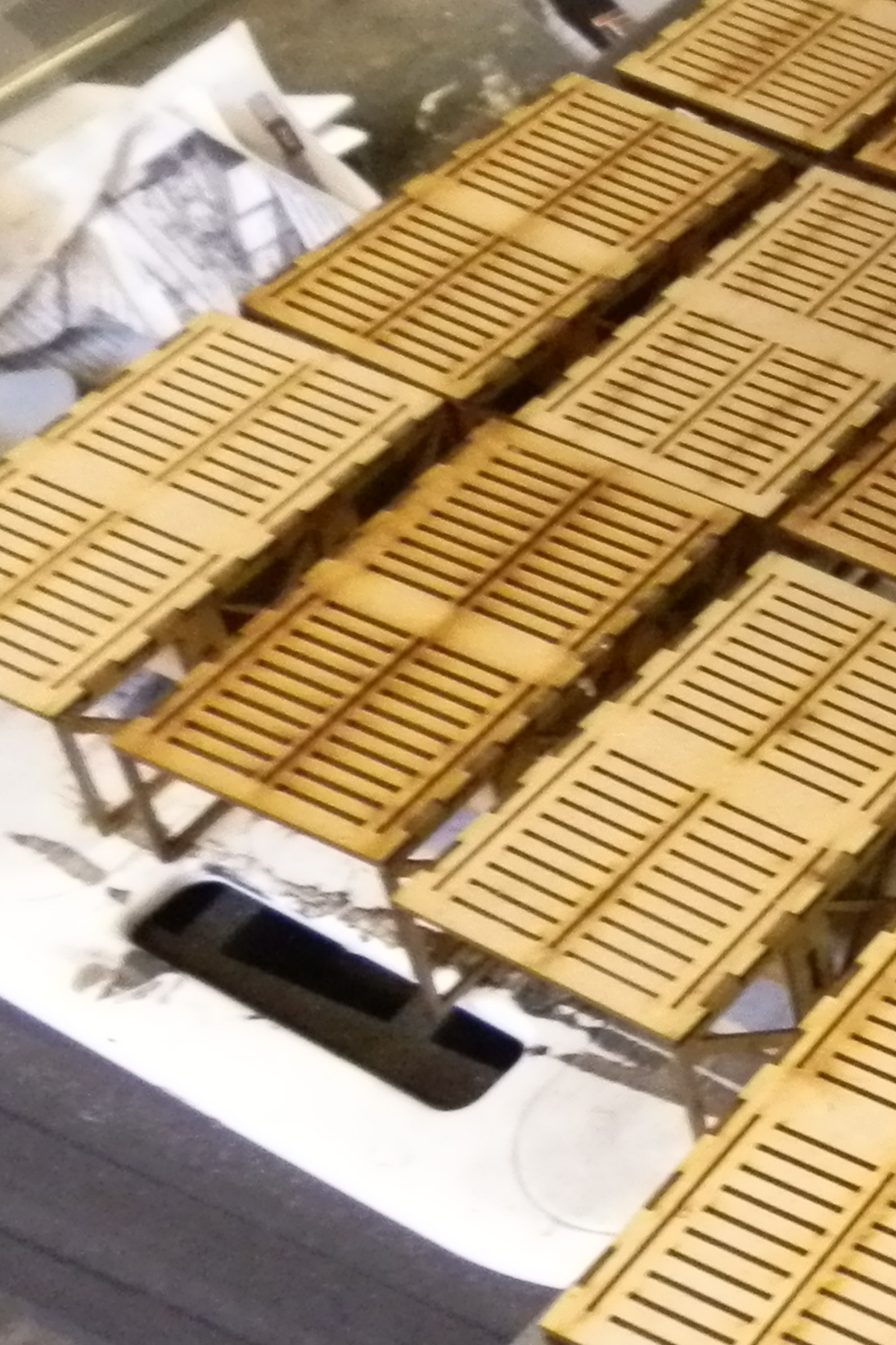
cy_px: 599
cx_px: 1530
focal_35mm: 76
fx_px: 2838
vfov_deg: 26.6
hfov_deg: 15.7
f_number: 3.1
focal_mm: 5
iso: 400
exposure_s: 1/20
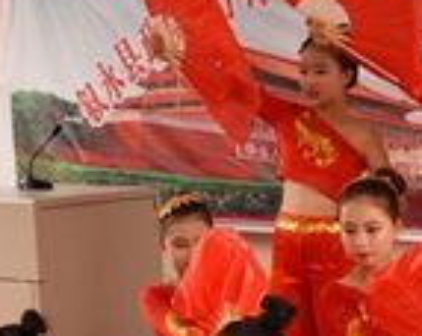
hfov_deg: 16.5
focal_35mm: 115
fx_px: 1434
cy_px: 377
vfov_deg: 13.1
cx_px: 372
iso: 5000
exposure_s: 1/640
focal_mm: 35
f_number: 8
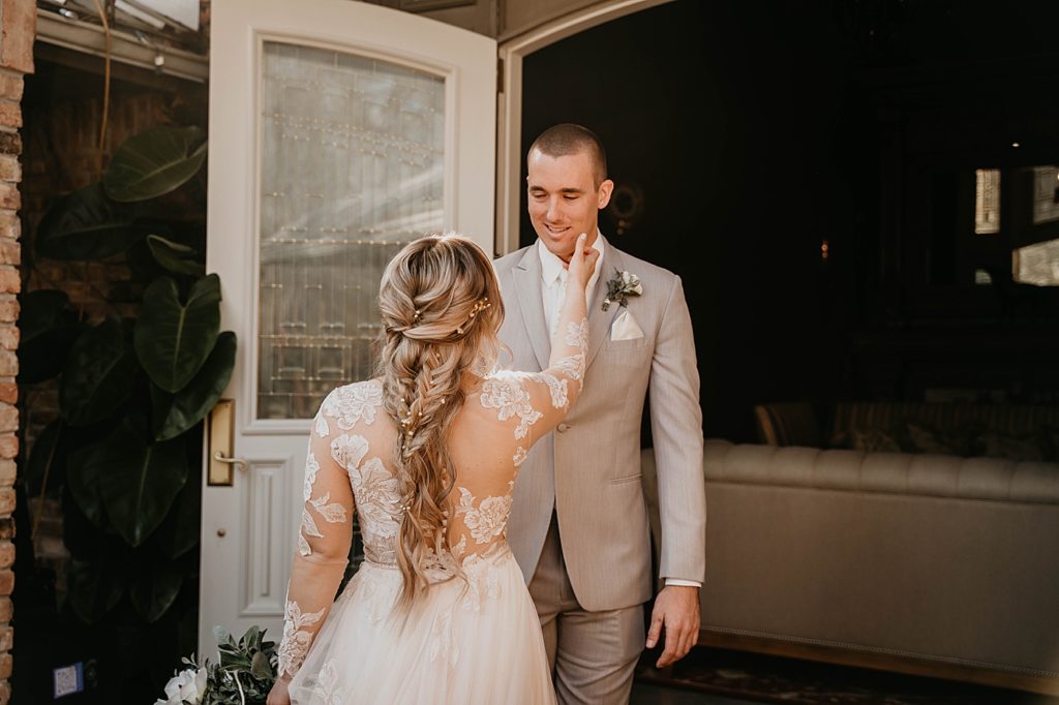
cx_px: 530
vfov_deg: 30.5
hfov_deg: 44.5
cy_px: 352
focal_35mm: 44
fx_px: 1294
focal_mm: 44
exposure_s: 1/400
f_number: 2.8
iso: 400
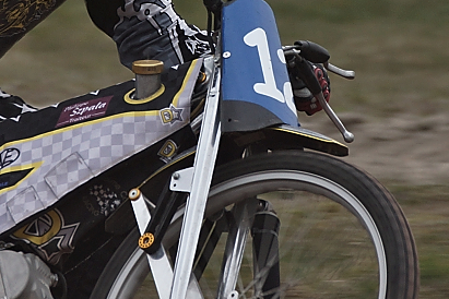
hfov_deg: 1.6
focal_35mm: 1313
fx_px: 16375
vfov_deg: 1.0
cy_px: 80
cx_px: 155
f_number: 5.6
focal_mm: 300
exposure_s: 1/640
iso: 200
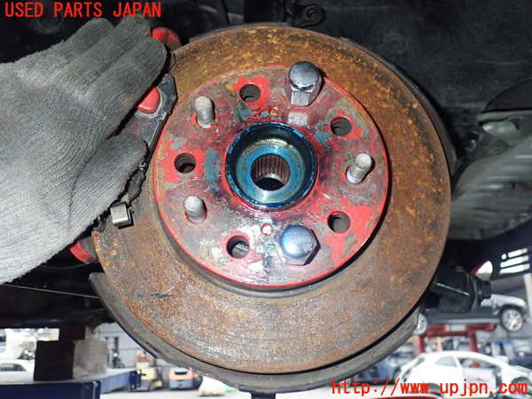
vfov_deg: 44.2
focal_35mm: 32
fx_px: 492
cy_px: 200
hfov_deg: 56.8
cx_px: 266
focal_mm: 5.87
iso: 400
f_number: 7.1
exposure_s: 1/30
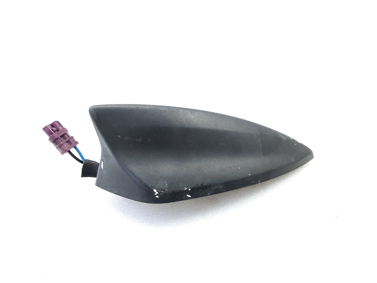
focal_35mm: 25
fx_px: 272
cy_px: 142
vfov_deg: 54.9
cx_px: 188
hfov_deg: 69.4
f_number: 2
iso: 200
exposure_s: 1/50
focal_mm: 4.6
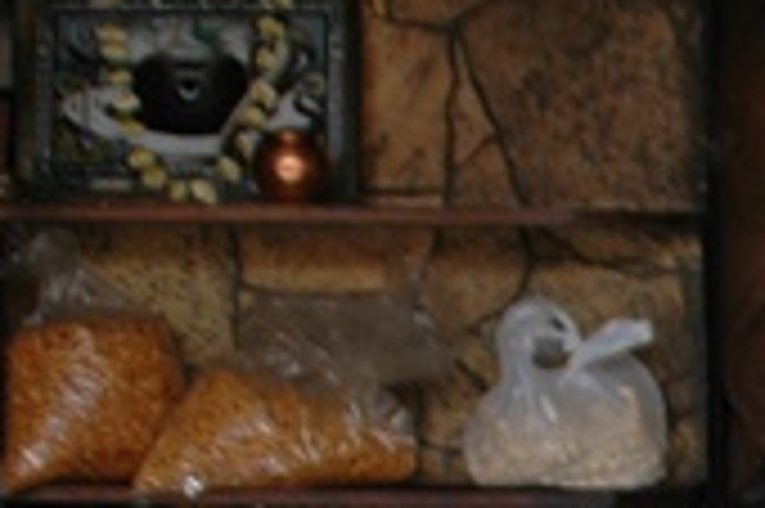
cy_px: 836
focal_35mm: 141
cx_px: 1116
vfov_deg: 9.4
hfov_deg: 13.8
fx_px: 2991
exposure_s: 1/100
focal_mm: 25
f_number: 5
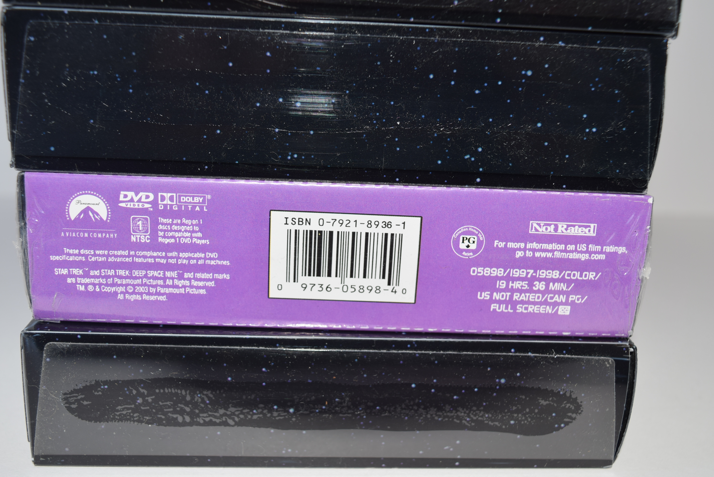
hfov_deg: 44.9
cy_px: 238
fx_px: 863
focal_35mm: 44
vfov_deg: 30.9
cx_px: 357
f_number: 8
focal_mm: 29
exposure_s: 1/60
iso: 100
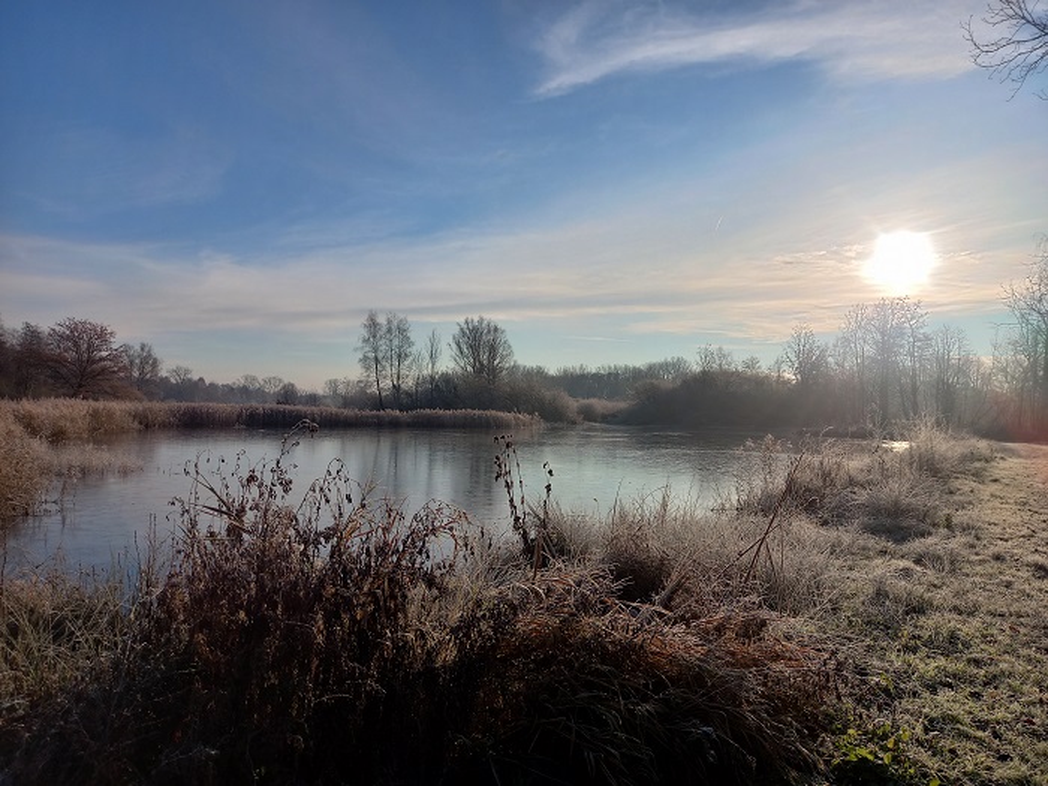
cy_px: 393
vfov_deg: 54.9
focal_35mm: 25
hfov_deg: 69.4
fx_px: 757
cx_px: 524
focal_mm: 4.6
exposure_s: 1/1852
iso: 25
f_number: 2
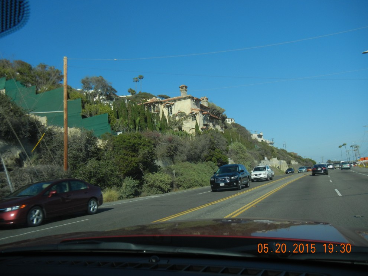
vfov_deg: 45.4
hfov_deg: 58.4
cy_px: 135
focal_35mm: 31
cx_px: 184
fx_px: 330
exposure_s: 1/437
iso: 160
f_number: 7
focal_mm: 5.4
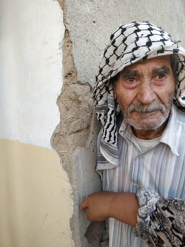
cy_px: 124
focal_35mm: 24
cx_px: 92
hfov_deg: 56.8
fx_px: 171
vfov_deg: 71.6
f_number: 1.7
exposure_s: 1/100
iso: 125
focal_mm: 4.1
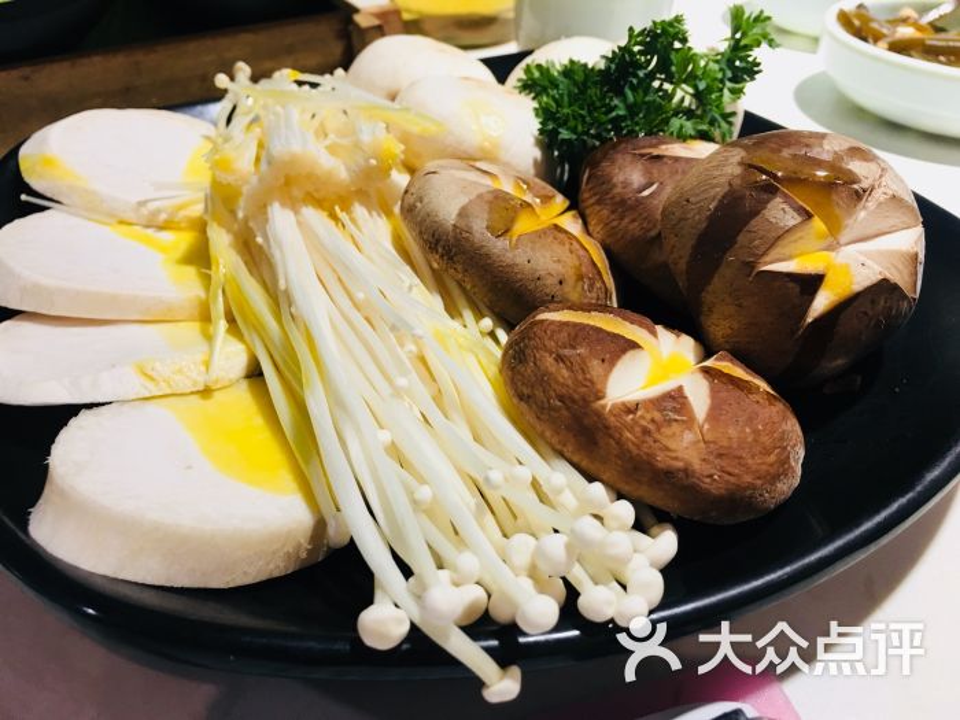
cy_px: 360
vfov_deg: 48.2
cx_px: 480
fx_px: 804
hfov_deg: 61.7
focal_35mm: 29
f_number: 2.2
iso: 50
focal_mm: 4.15
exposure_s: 1/17
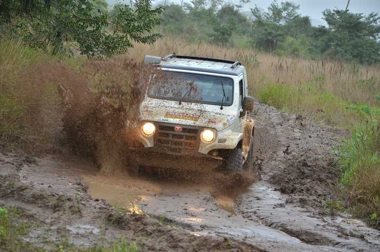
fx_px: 1738
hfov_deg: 12.5
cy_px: 126
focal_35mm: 165
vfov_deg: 8.3
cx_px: 190
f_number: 5.6
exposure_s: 1/200
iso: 250
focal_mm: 110
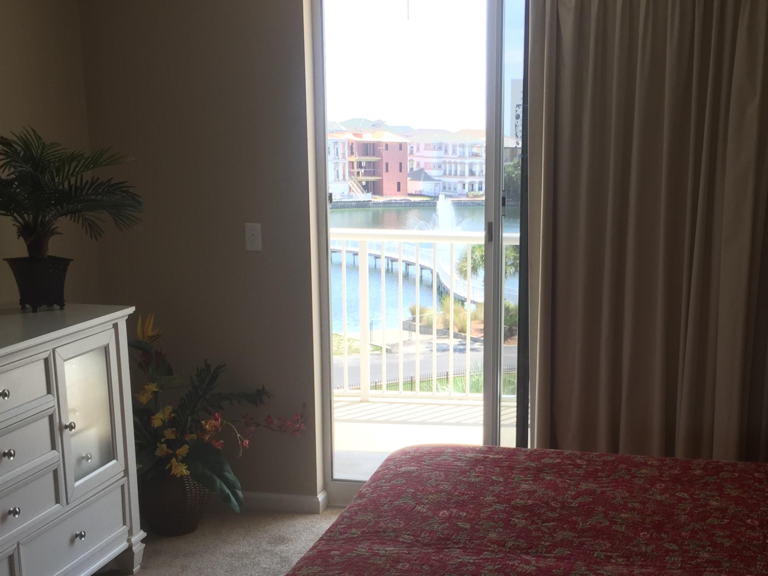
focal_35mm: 48
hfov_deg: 39.1
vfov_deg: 29.9
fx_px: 1065
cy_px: 414
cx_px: 522
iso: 32
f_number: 2.2
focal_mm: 4.15
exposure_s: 1/206
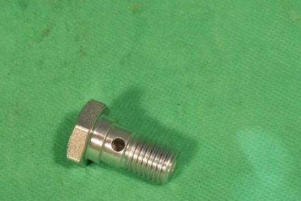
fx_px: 993
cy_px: 135
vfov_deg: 11.5
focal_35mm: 119
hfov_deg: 17.2
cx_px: 143
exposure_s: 1/100
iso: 1400
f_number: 18
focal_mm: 55
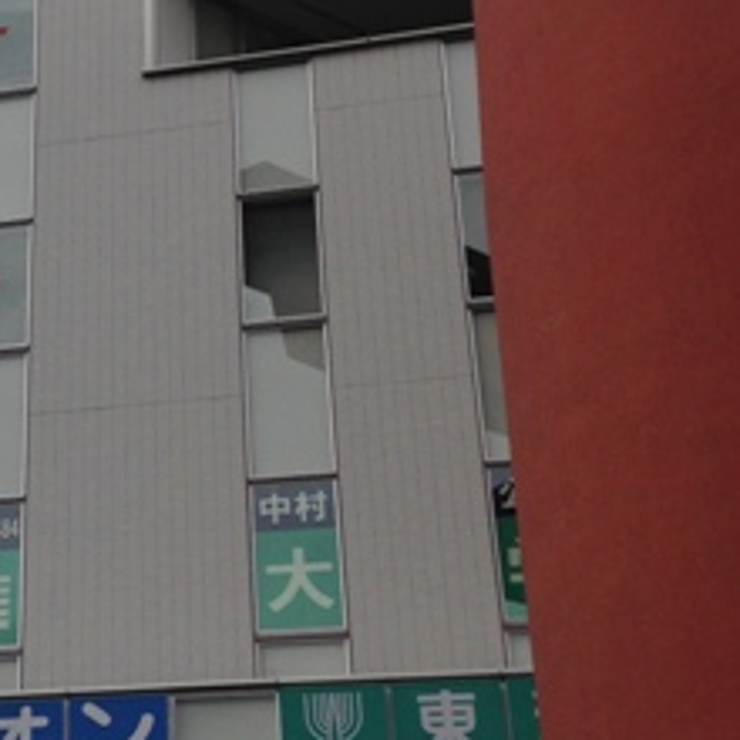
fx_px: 2056
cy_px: 262
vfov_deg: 20.4
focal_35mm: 85
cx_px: -37
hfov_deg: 19.7
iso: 50
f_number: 2.4
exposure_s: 1/3876
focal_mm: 4.12
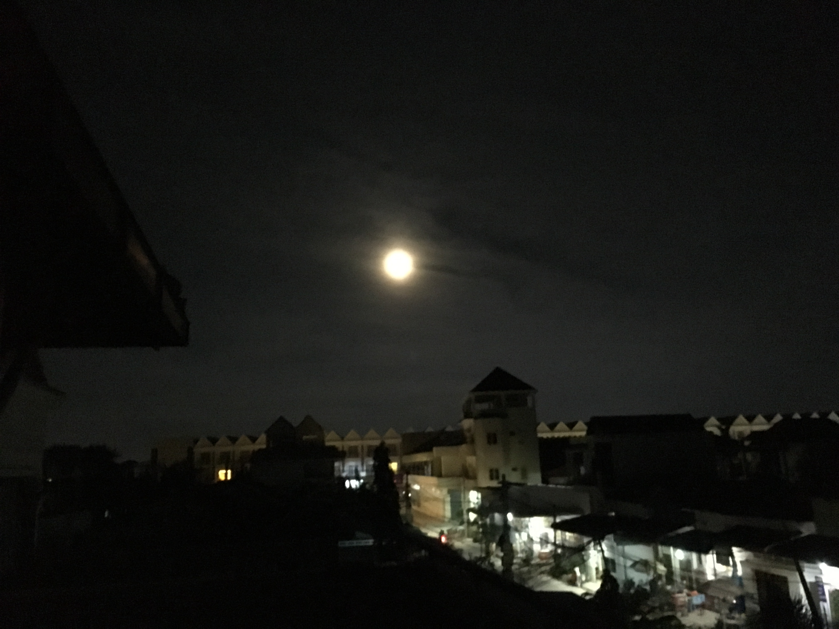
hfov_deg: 61.7
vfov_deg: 48.2
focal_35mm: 29
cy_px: 314
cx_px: 420
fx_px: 703
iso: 2000
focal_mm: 4.15
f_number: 2.2
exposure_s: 1/17
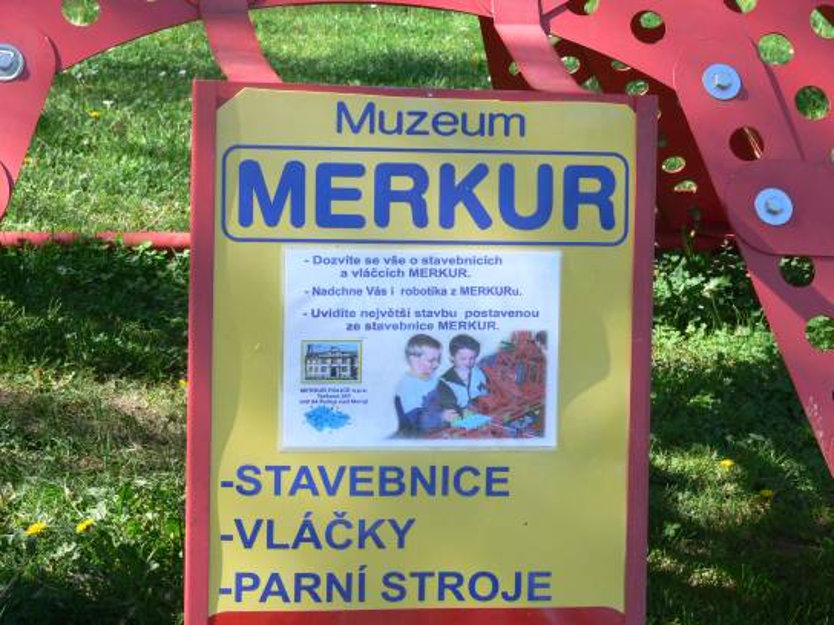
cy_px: 312
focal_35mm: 105
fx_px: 2530
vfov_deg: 14.1
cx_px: 417
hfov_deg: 18.7
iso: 100
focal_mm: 22.2
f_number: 5.6
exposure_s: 1/125
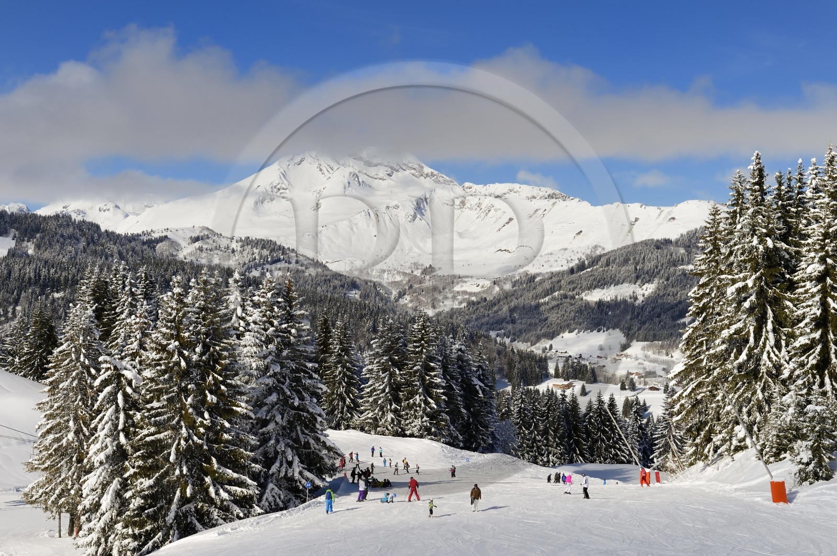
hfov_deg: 39.6
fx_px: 1162
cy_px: 278
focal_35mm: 50
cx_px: 418
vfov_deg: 26.9
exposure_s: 1/500
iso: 200
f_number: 13
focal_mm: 50
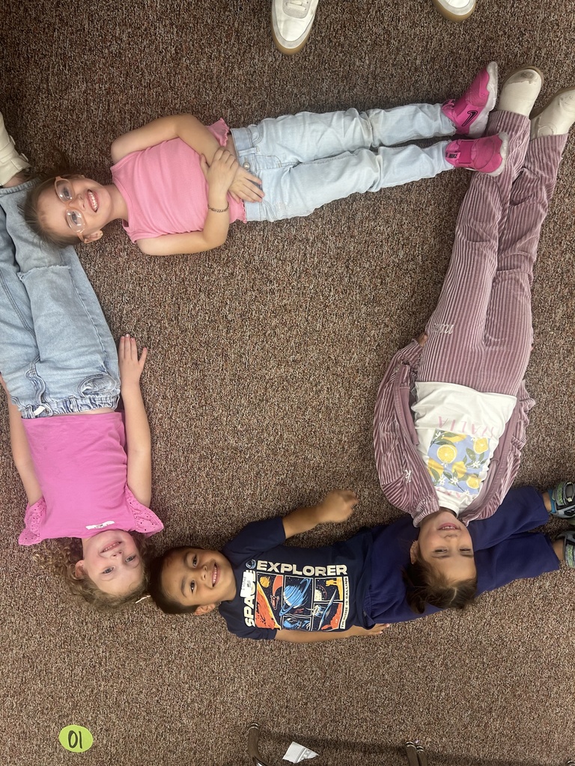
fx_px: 576
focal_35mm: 26
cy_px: 383
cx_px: 288
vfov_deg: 67.3
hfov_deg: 53.1
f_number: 1.5
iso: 125
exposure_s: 1/86
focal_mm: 5.7
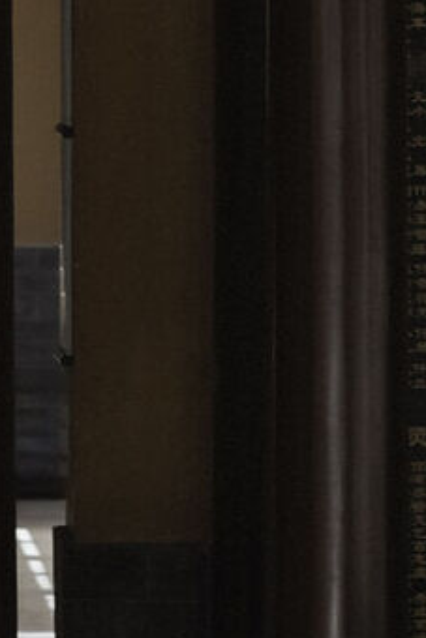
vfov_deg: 4.6
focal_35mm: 440
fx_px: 7801
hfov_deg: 3.1
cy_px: -744
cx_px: 646
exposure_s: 1/200
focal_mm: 95
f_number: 7.1
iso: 100
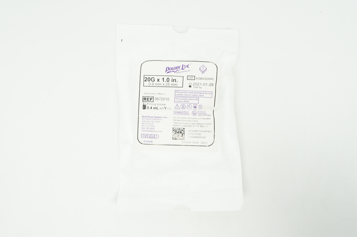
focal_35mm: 36
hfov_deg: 53.2
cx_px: 178
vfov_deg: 36.8
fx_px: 357
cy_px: 118
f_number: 8
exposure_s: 1/30
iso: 400
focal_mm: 24
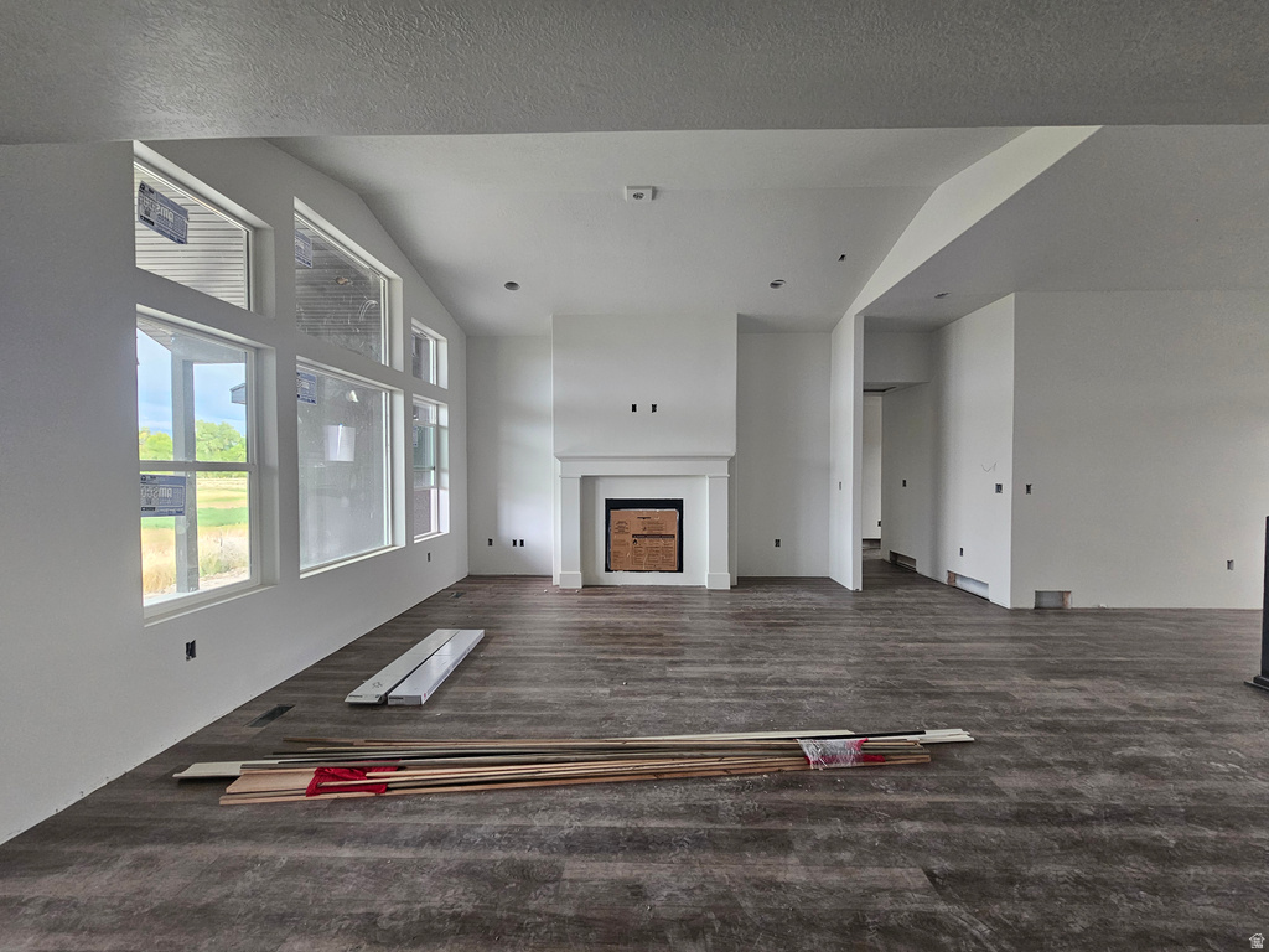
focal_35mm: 13
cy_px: 476
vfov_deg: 89.9
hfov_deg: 106.2
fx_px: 477
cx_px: 634
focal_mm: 2.2
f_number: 2.2
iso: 250
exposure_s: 1/77.4
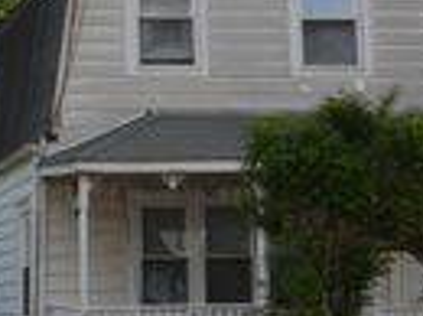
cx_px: -146
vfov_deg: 12.1
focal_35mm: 122
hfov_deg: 15.3
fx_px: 1488
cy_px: 106
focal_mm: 22
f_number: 7.1
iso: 100
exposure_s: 1/250
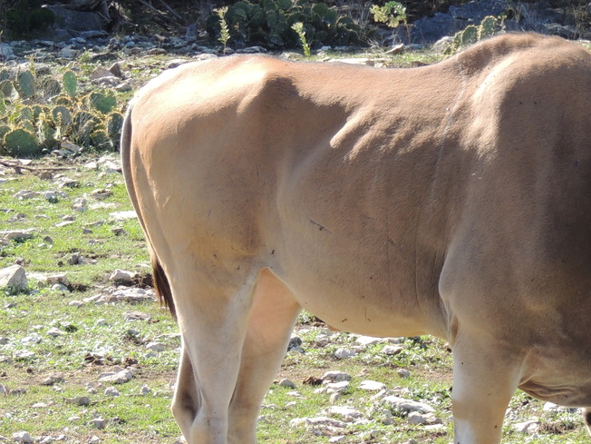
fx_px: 3517
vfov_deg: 7.2
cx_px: 466
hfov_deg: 9.6
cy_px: 224
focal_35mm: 206
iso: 100
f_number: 4.2
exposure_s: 1/250
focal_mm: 18.7
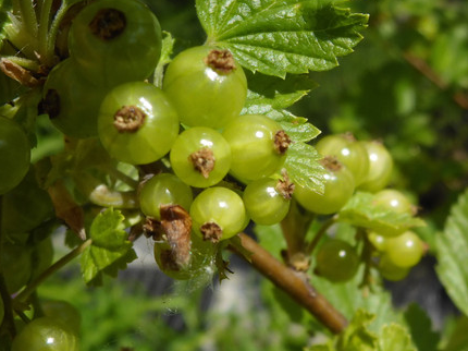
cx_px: 224
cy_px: 154
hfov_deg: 30.3
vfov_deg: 22.9
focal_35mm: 64
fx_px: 865
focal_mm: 4.9
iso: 80
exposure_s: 1/1000
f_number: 3.3
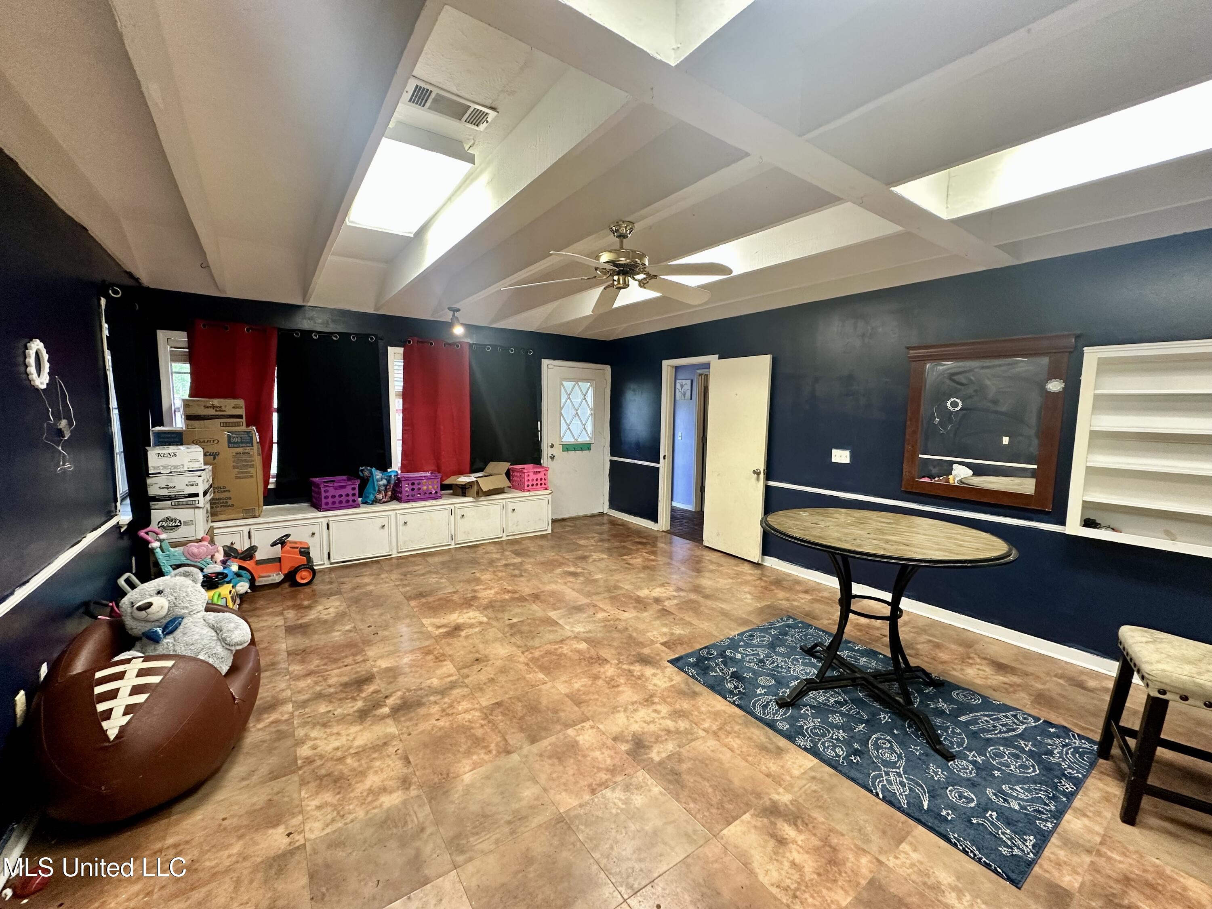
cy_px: 454
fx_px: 490
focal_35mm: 14
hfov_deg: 102.1
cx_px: 606
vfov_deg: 85.7
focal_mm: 2.22
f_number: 2.2
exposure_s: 1/60
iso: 160
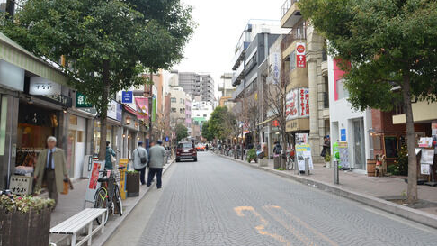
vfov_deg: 37.7
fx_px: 359
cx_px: 239
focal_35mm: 31
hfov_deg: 62.5
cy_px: 105
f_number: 11
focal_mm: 24
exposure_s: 1/25
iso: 400
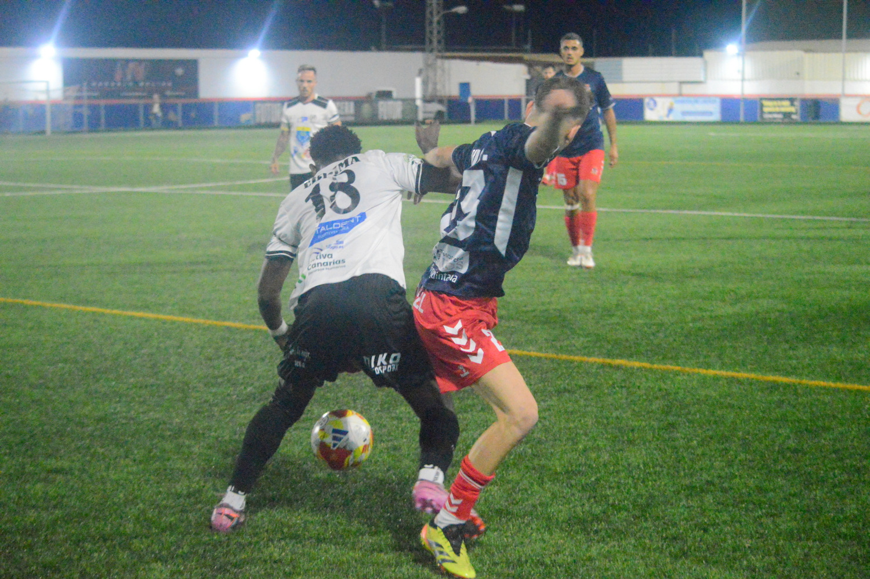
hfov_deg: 24.6
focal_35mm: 82
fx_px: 1992
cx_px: 435
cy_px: 290
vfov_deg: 16.5
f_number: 5
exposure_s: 1/320
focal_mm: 55
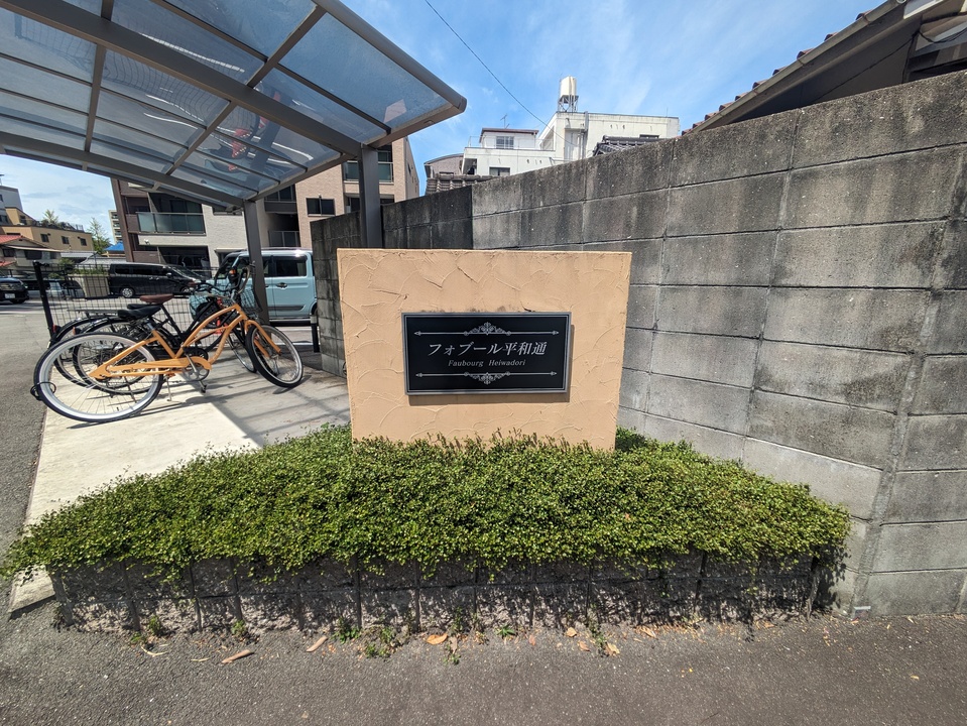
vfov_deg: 85.7
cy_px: 363
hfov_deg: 102.0
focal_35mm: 14
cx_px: 484
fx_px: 391
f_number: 2.2
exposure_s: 1/1319
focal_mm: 1.83
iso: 46
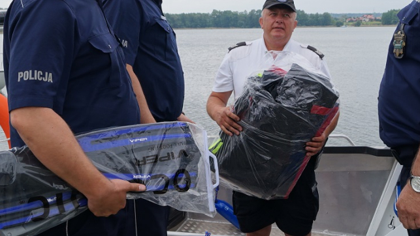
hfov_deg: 41.3
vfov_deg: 23.8
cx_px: 221
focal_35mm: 50
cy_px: 74
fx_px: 557
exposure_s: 1/200
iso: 100
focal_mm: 20
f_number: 8
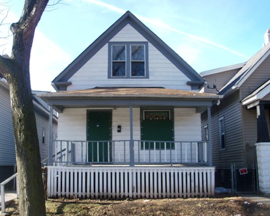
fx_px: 296
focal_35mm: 37
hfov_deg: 49.1
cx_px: 126
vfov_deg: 40.1
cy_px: 109
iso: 64
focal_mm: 6.3
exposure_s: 1/200
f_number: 3
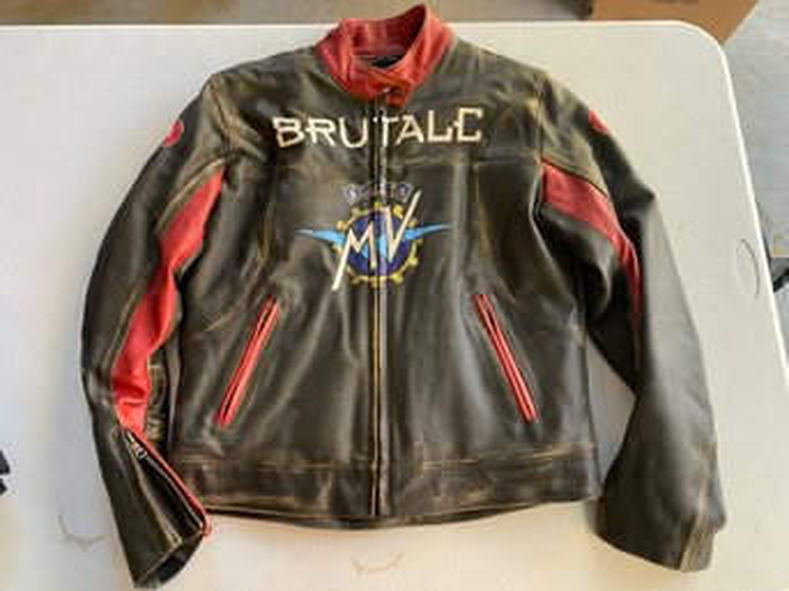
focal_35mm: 26
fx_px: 592
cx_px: 394
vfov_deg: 53.0
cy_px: 296
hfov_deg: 67.3
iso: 160
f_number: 1.8
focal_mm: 4.25
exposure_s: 1/60
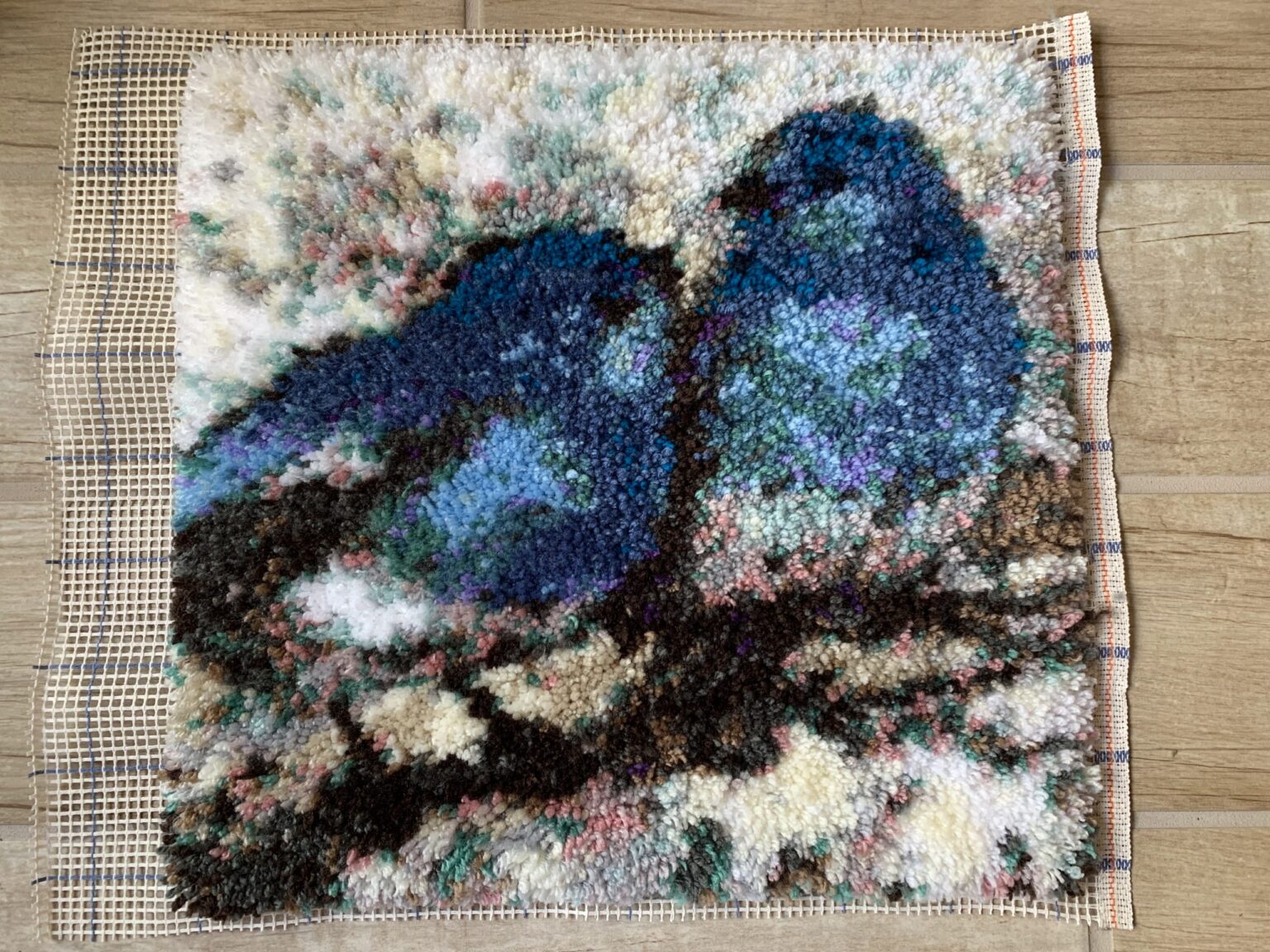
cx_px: 635
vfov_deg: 53.1
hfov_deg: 67.3
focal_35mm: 26
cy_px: 476
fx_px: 954
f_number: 1.8
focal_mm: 4.25
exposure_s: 1/80
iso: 100
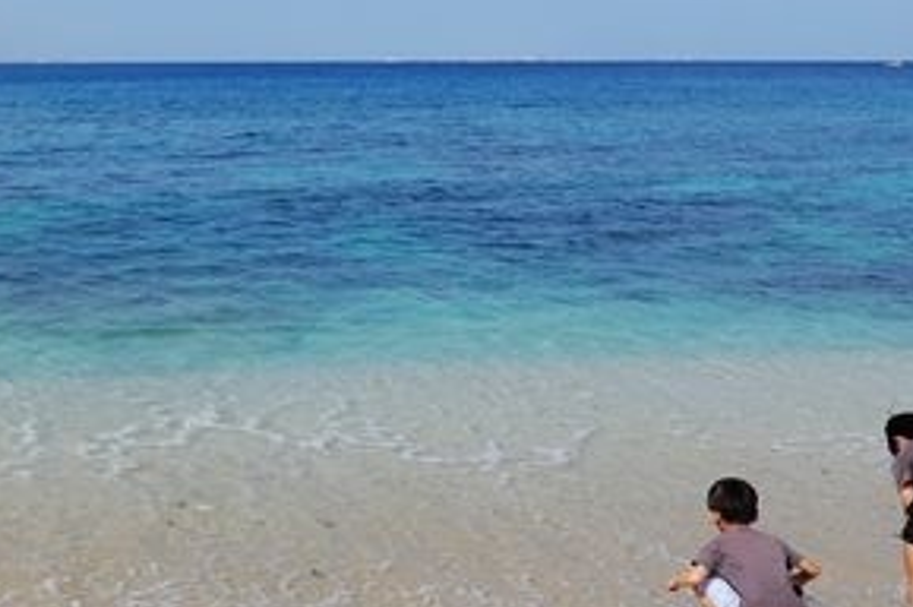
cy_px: 153
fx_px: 1368
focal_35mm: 54
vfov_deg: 24.7
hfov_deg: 35.7
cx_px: 180
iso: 125
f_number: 5
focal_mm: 9
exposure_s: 1/1000
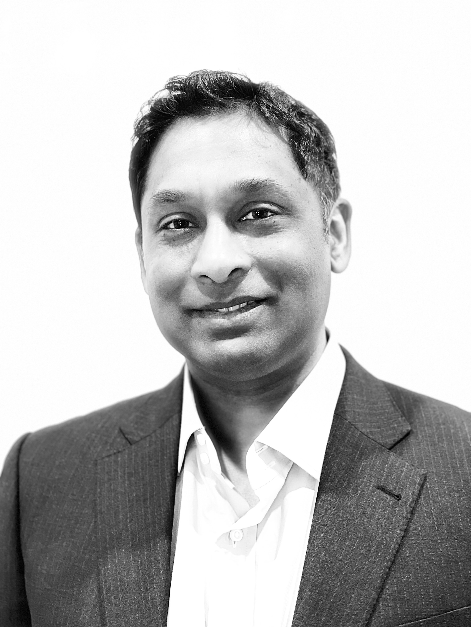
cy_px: 314
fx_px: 943
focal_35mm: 52
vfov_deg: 36.8
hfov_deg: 28.0
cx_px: 236
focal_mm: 6
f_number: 2
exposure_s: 1/24
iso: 400
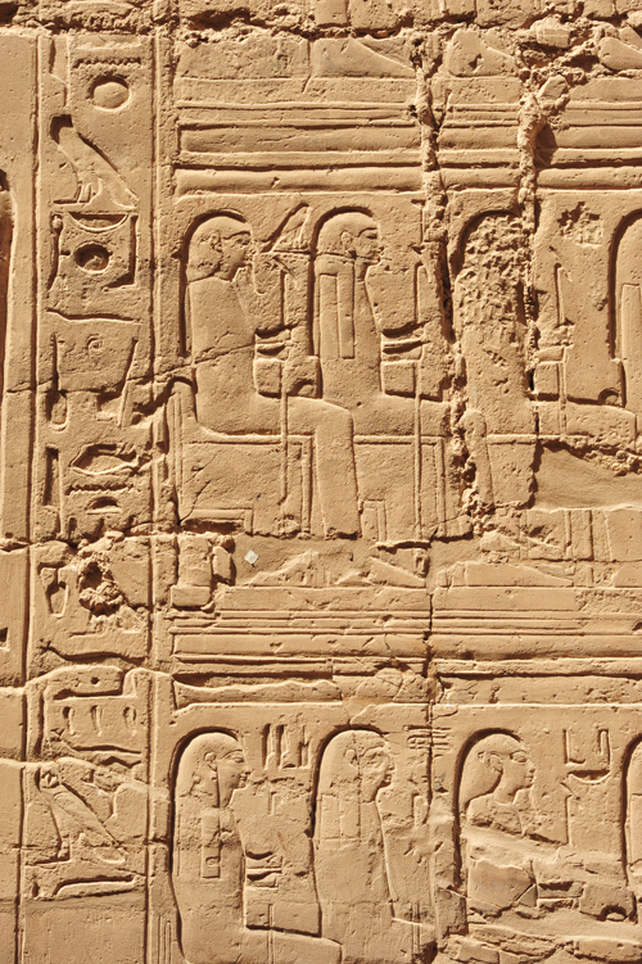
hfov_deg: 11.0
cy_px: 482
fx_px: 3347
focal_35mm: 125
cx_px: 321
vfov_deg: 16.4
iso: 800
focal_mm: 125
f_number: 13
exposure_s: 1/400
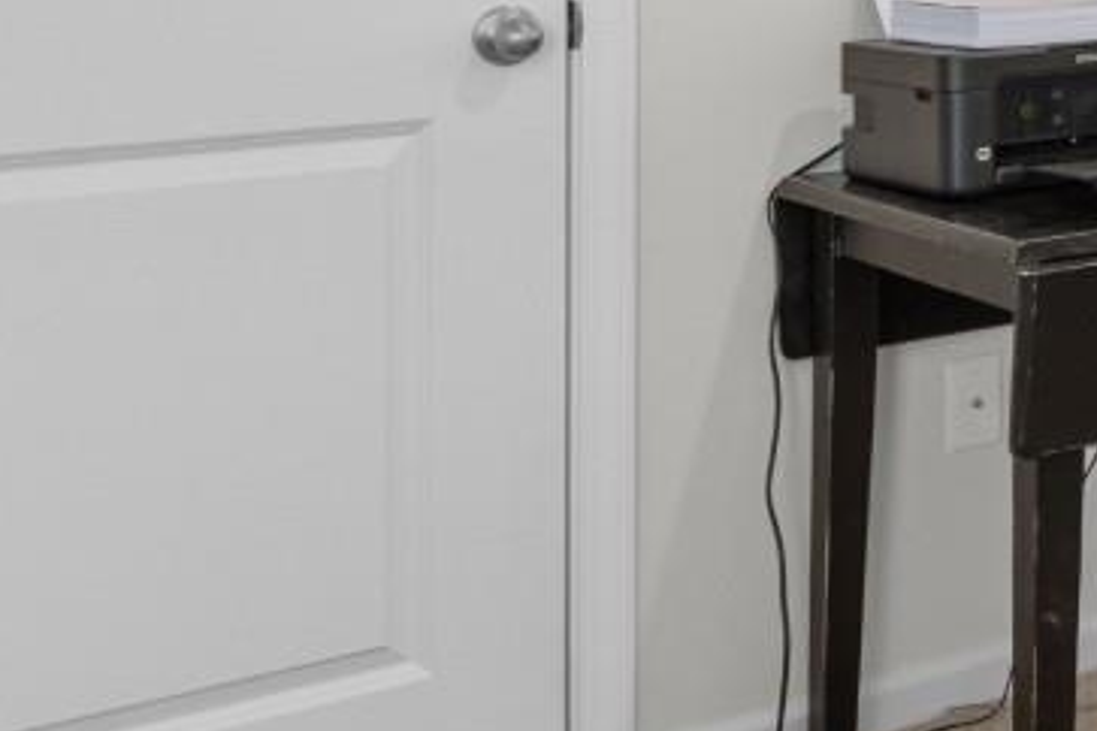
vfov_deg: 18.9
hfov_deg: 22.3
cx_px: 1807
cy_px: -211
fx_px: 2041
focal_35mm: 67
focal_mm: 10
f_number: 4.5
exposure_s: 1/4
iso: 100
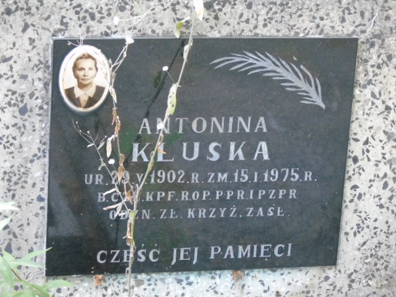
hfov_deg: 13.9
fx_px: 1624
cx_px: 198
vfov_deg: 10.4
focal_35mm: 142
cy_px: 148
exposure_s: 1/60
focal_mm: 25
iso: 800
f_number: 4.7
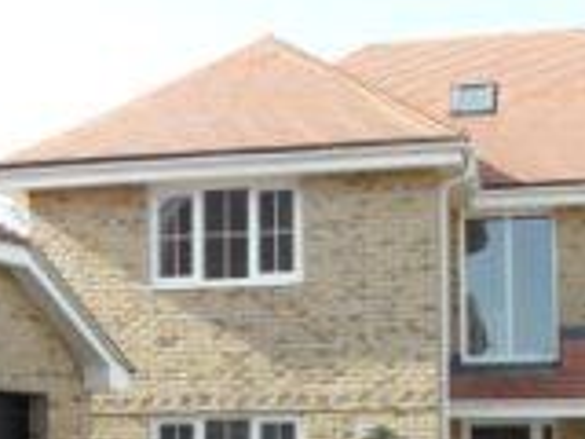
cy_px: 424
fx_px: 1132
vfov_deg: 21.3
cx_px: 274
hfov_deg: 29.0
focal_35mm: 67
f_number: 4.6
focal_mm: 3.9
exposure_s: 1/350
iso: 160
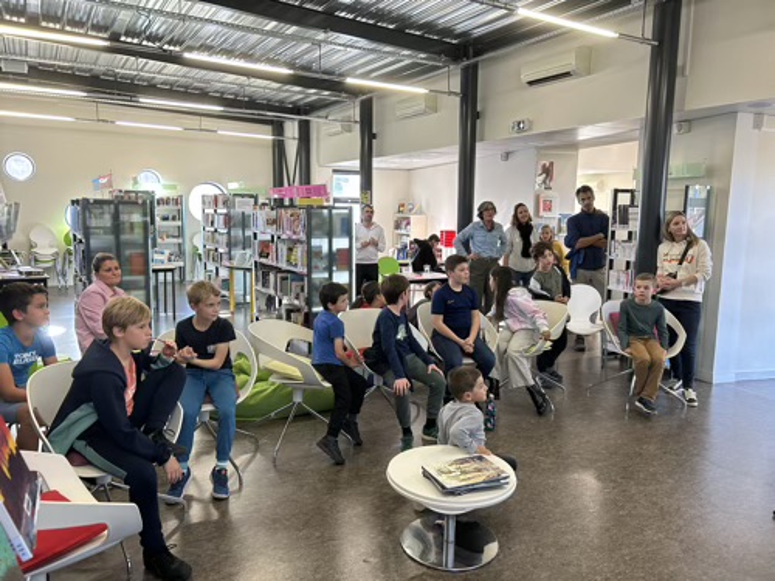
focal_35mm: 26
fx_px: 582
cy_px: 290
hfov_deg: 67.3
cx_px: 388
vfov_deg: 53.1
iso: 100
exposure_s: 1/100
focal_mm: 5.7
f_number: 1.5
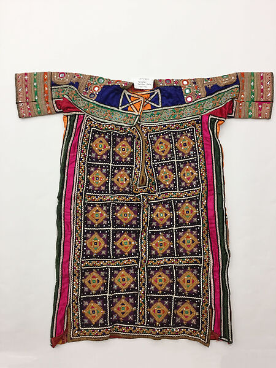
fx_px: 330
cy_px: 184
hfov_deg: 45.4
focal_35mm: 31
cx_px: 138
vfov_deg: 58.4
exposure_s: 1/40
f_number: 2.4
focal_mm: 3.3
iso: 32
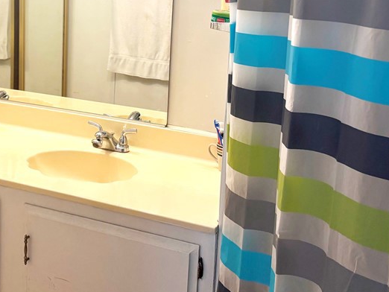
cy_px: 29
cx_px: 120
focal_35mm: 51
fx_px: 573
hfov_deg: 37.0
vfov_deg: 27.5
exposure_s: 1/120
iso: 125
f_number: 1.6
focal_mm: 5.96
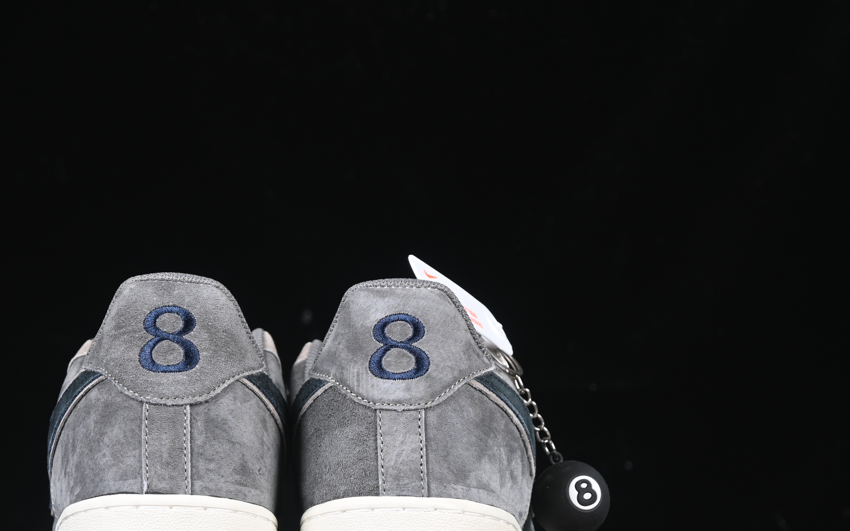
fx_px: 2386
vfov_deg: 12.7
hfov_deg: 20.1
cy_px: 379
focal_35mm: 103
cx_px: 292
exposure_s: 1/60
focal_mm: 50
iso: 160
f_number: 6.3
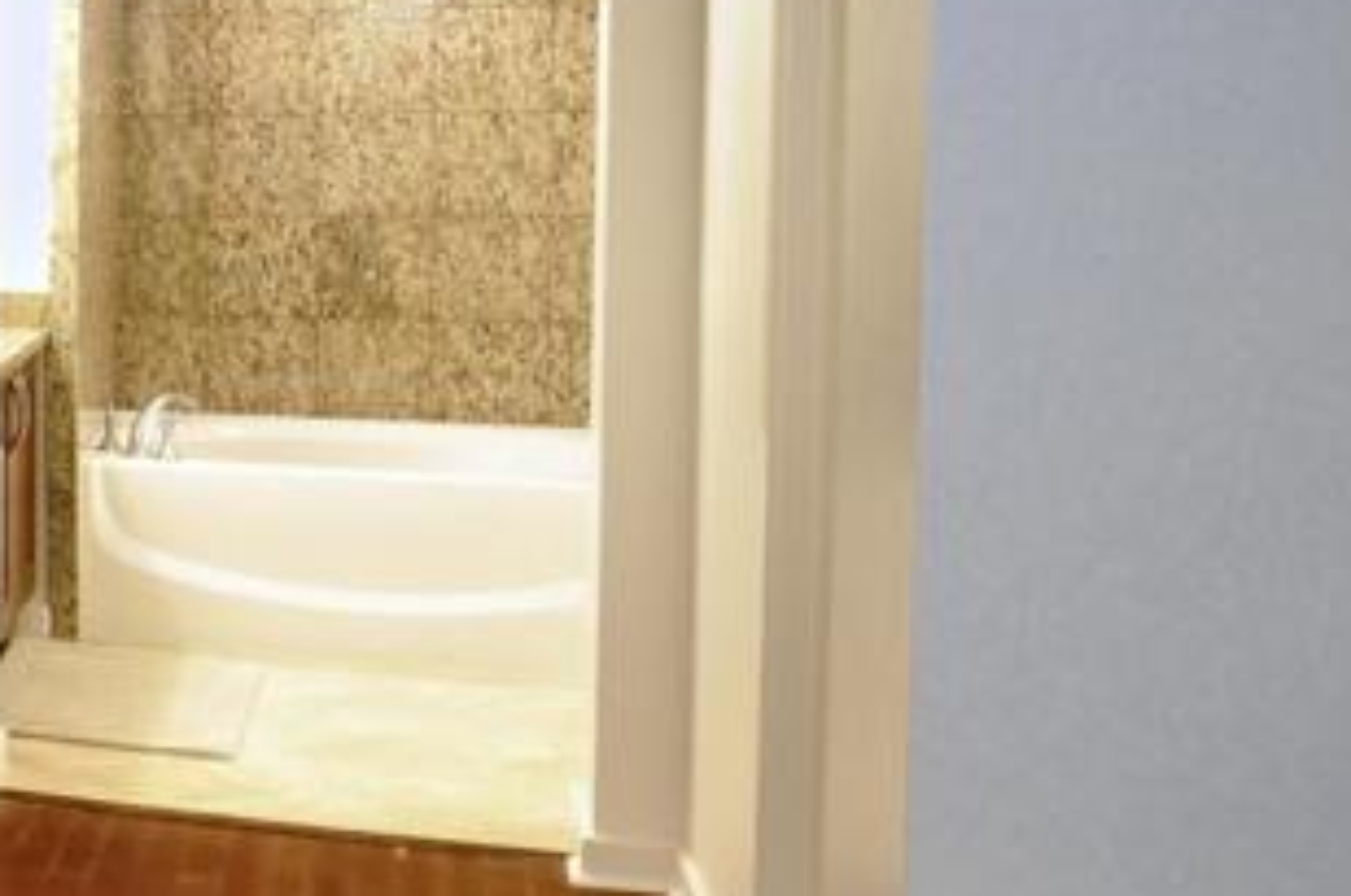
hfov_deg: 25.4
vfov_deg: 24.5
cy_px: 656
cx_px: -770
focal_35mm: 55
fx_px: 2048
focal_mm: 11
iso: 800
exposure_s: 1/30
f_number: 2.8
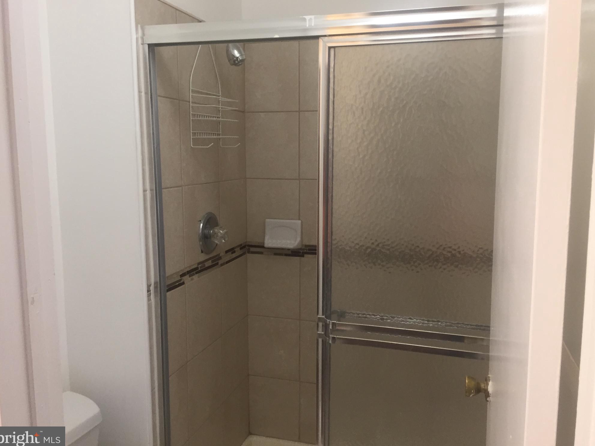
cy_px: 220
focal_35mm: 30
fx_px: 516
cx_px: 298
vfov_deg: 46.8
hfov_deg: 60.0
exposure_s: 1/30
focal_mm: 4.15
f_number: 2.2
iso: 50
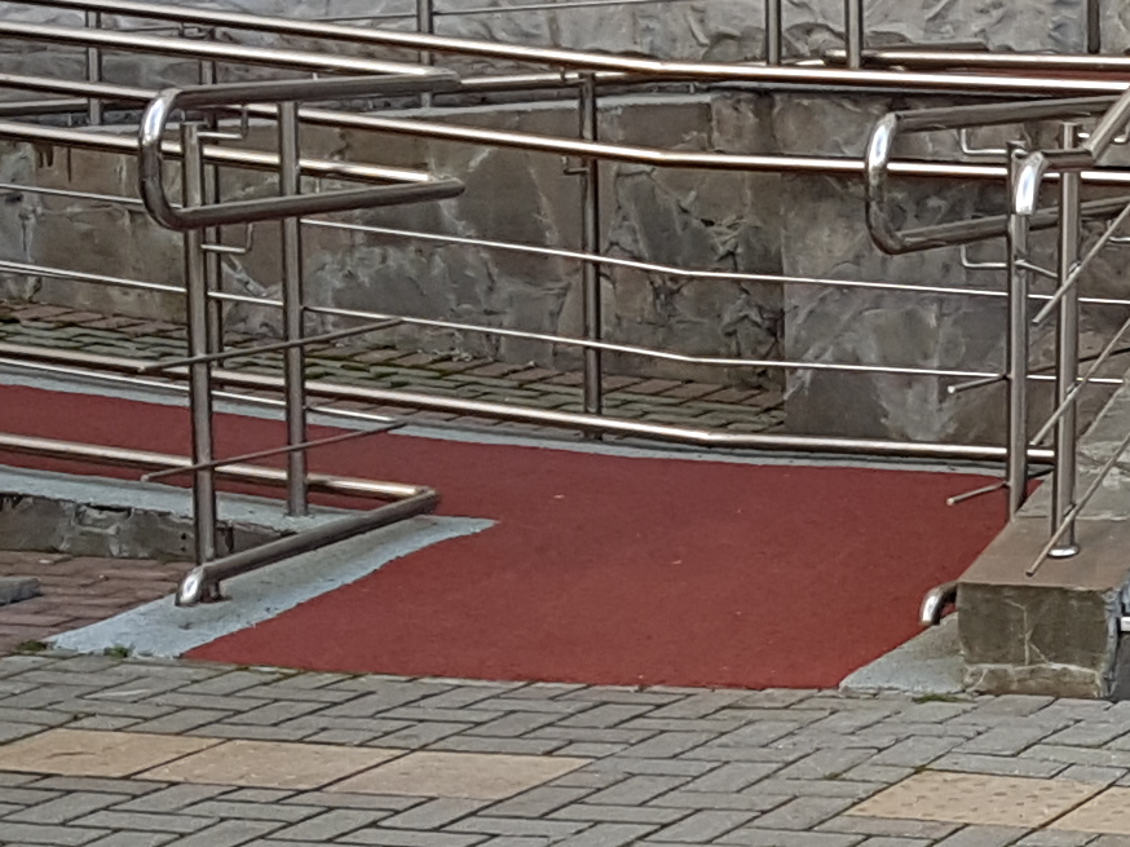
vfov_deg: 12.3
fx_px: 3916
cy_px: 343
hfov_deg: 14.7
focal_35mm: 120
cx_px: 1907
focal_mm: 4.2
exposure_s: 1/268
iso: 40
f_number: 1.7
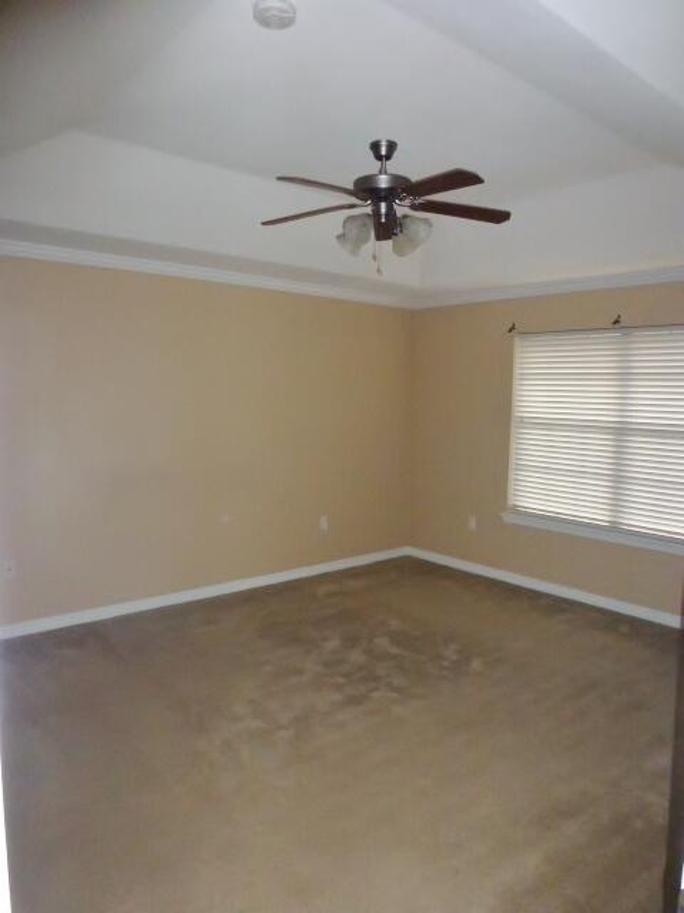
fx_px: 632
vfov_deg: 71.6
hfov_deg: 56.8
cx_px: 342
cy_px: 456
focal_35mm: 24
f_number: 3.3
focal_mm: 4.3
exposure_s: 1/60
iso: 400
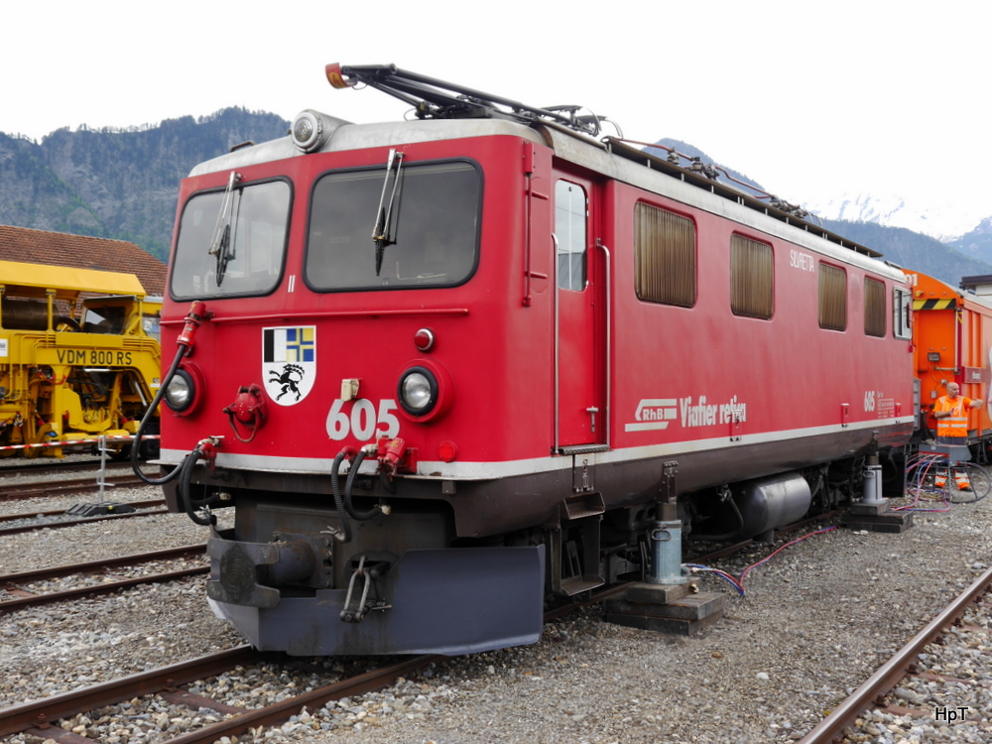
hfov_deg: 46.8
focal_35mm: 40
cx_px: 496
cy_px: 372
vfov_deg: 36.0
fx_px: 1146
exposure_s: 1/160
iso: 160
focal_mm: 20
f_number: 5.6
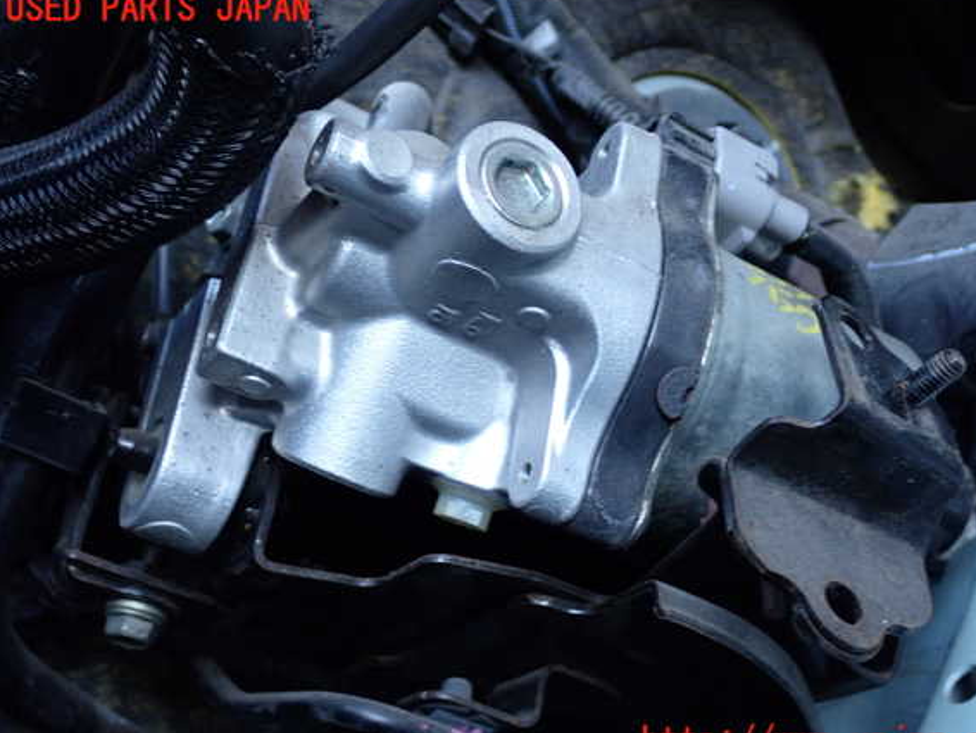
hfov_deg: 36.1
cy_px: 376
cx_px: 514
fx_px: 1495
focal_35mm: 53
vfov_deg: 27.5
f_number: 3.2
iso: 400
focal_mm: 9.01
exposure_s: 1/125
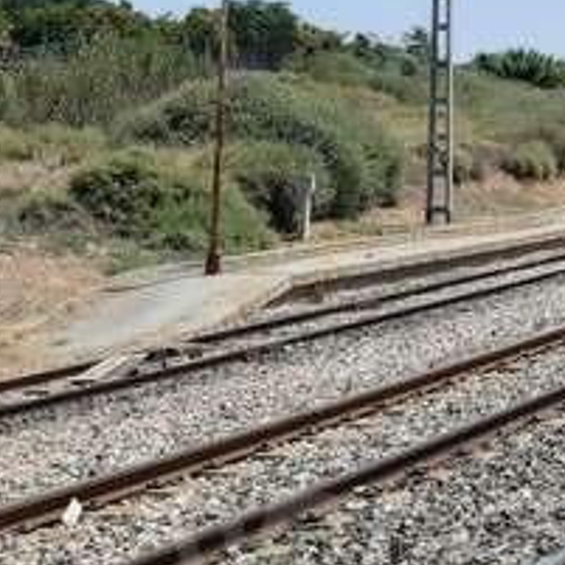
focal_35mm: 88
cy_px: 8
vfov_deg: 19.2
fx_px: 1625
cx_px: 967
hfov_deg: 16.9
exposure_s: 1/2899
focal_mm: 3.92
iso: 40
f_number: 1.7
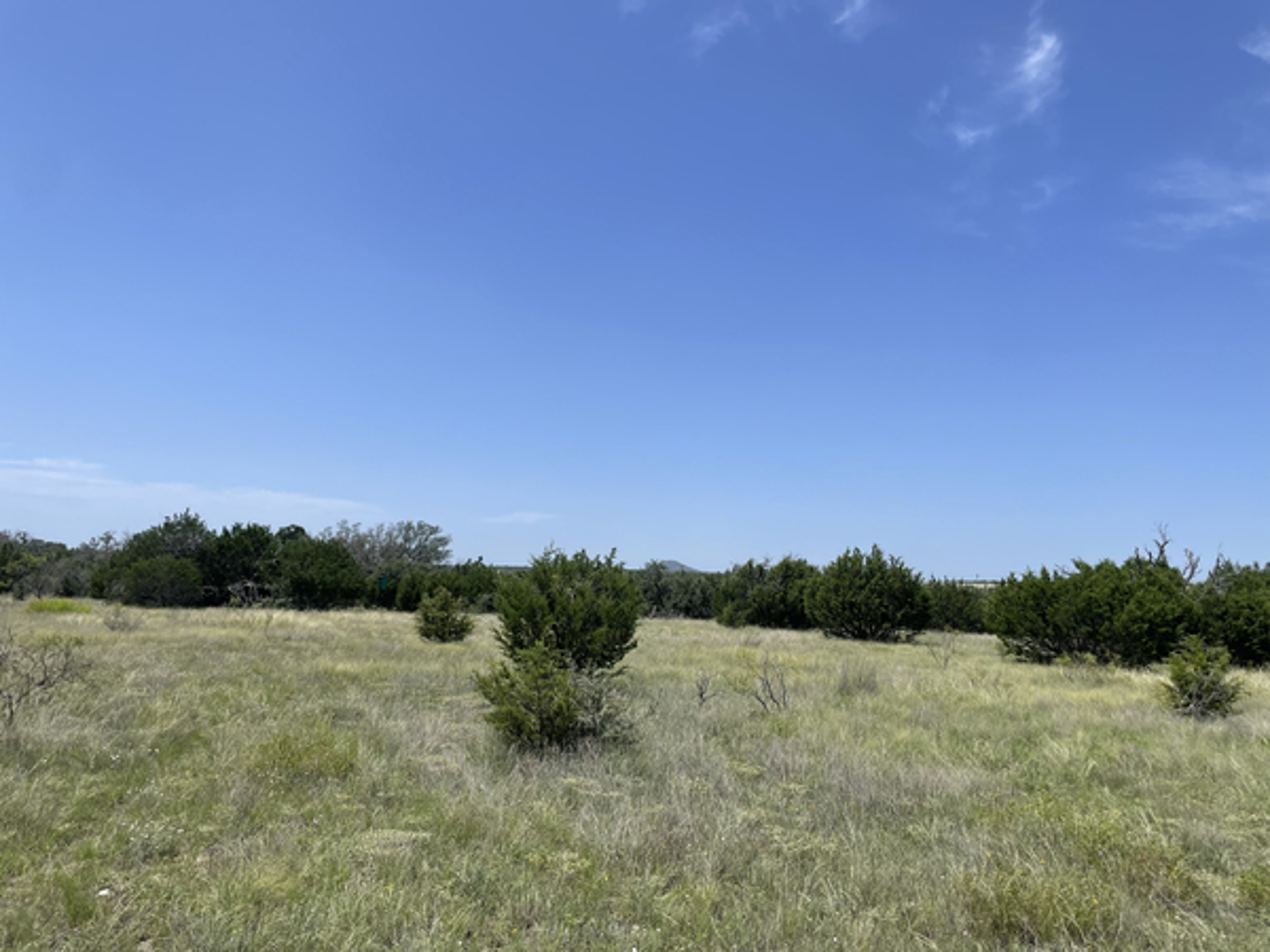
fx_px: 954
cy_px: 476
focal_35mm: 26
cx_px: 635
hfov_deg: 67.3
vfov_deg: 53.1
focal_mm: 4.2
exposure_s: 1/4651
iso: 32
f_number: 1.6
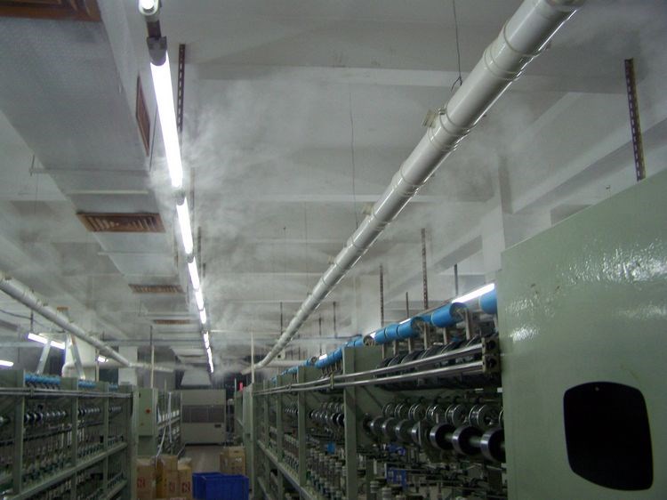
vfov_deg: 37.7
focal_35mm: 38
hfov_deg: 49.0
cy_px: 250
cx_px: 334
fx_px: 732
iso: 160
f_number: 2.8
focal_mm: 6.3
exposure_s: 1/20
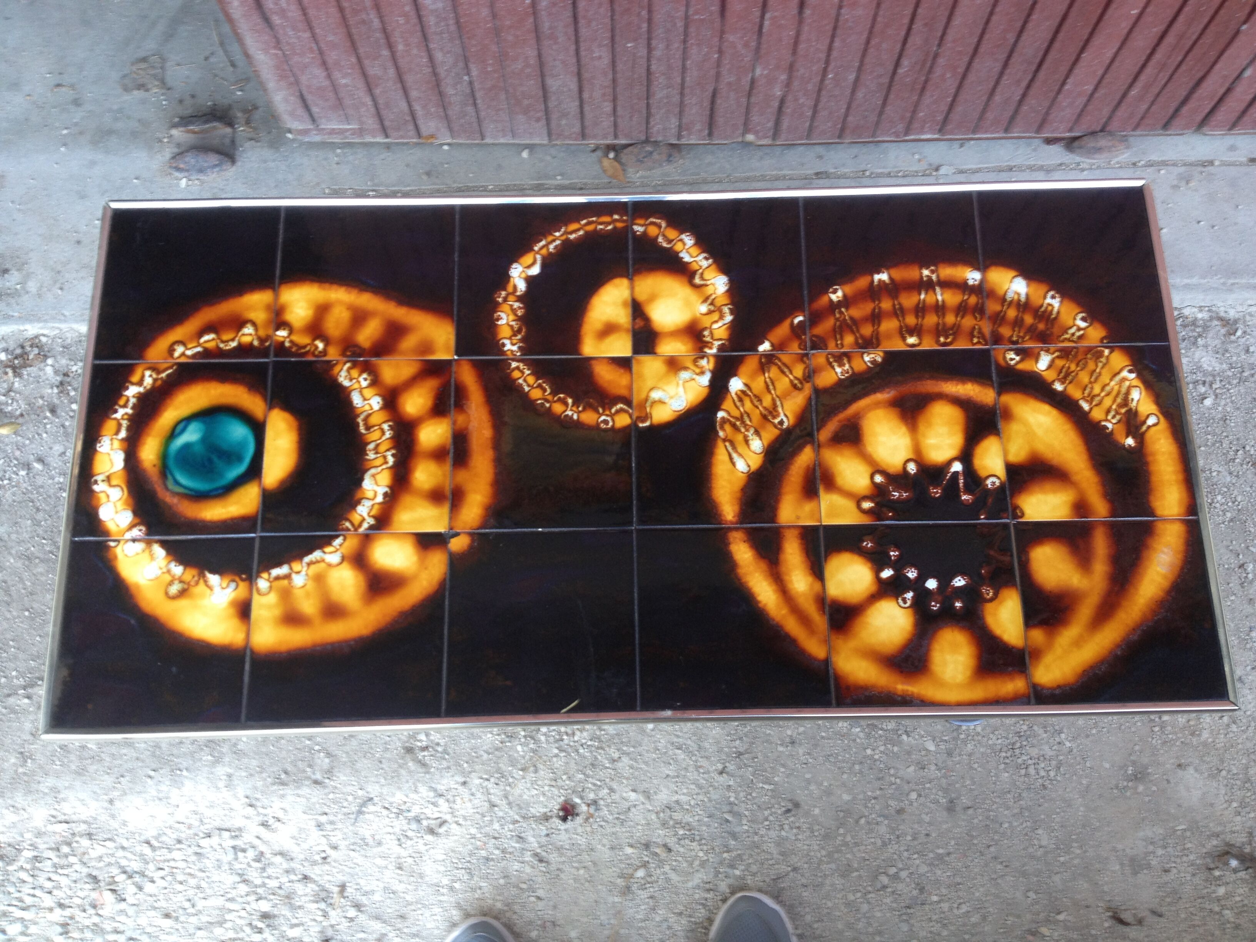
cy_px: 471
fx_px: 1270
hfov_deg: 52.6
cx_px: 628
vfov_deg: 40.7
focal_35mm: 35
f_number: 2.4
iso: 50
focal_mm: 4.28
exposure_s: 1/20
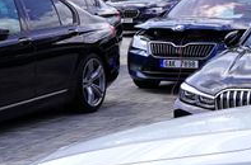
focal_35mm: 135
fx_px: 938
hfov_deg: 12.7
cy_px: 50
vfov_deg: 10.1
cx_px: 548
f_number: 9
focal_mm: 26
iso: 100
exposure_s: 1/125
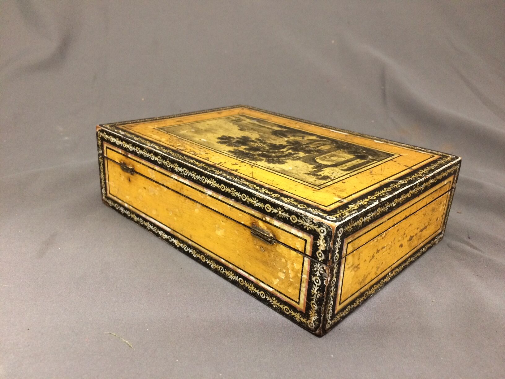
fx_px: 423
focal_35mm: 29
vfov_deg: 48.2
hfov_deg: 61.7
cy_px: 190
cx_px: 252
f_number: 2.2
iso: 320
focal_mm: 4.15
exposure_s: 1/33
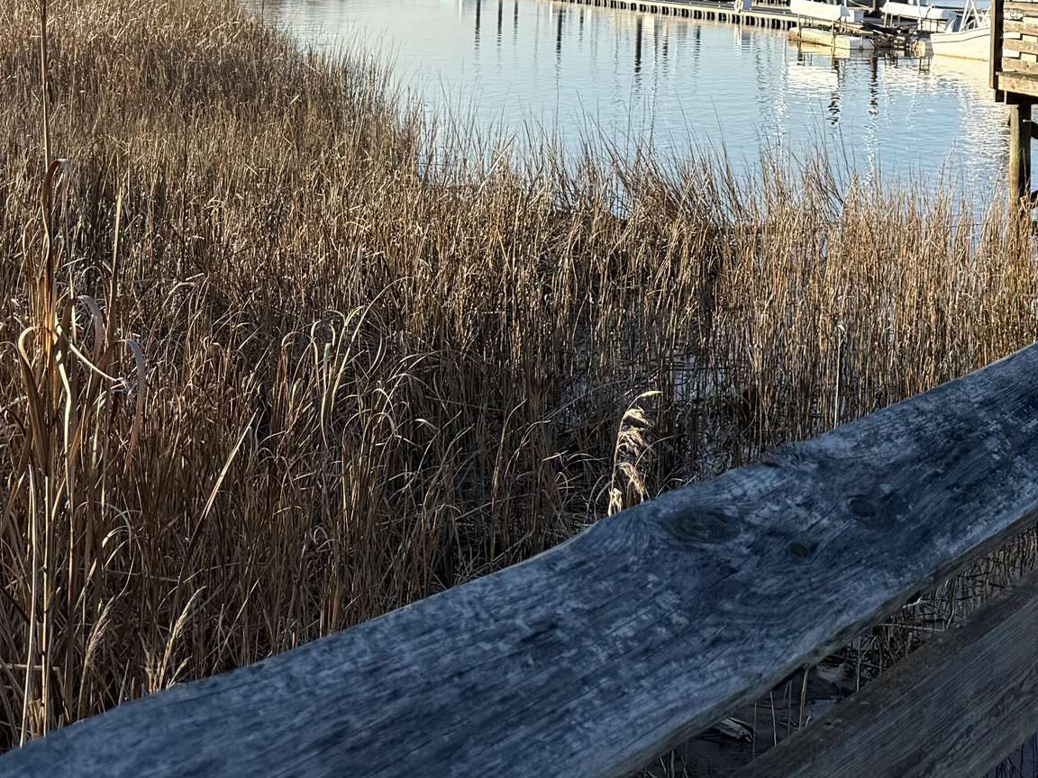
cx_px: 1167
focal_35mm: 64
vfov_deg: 21.7
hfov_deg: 27.5
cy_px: -77
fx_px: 1919
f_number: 1.78
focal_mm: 6.76
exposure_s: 1/2232
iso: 80
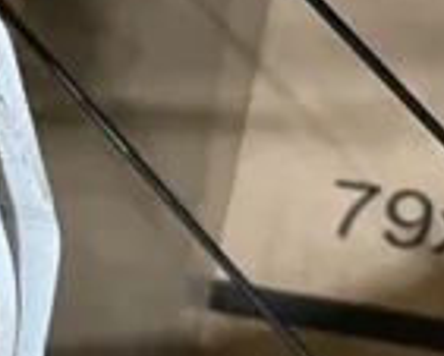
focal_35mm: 144
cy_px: -186
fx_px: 1894
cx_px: -148
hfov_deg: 12.9
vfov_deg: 10.4
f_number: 1.6
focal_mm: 5.1
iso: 400
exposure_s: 1/33
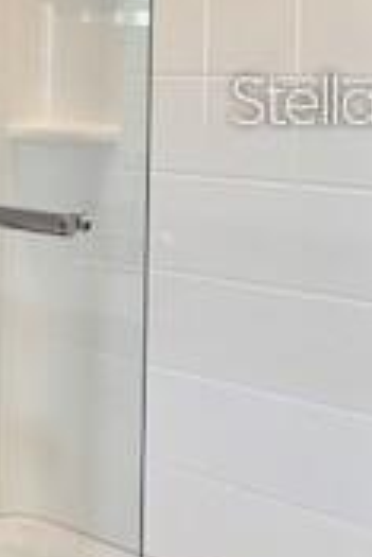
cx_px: -486
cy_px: 99
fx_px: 1531
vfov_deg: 20.3
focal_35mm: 99
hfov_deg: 11.7
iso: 64
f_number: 1.8
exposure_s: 1/120
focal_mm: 4.25
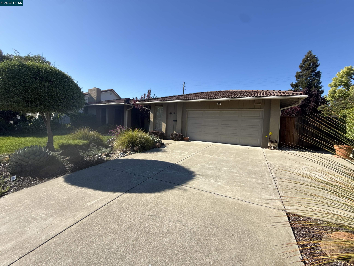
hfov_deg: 102.1
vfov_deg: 85.7
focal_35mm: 14
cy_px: 133
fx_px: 143
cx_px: 177
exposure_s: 1/1312
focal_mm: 2.22
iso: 50
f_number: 2.2
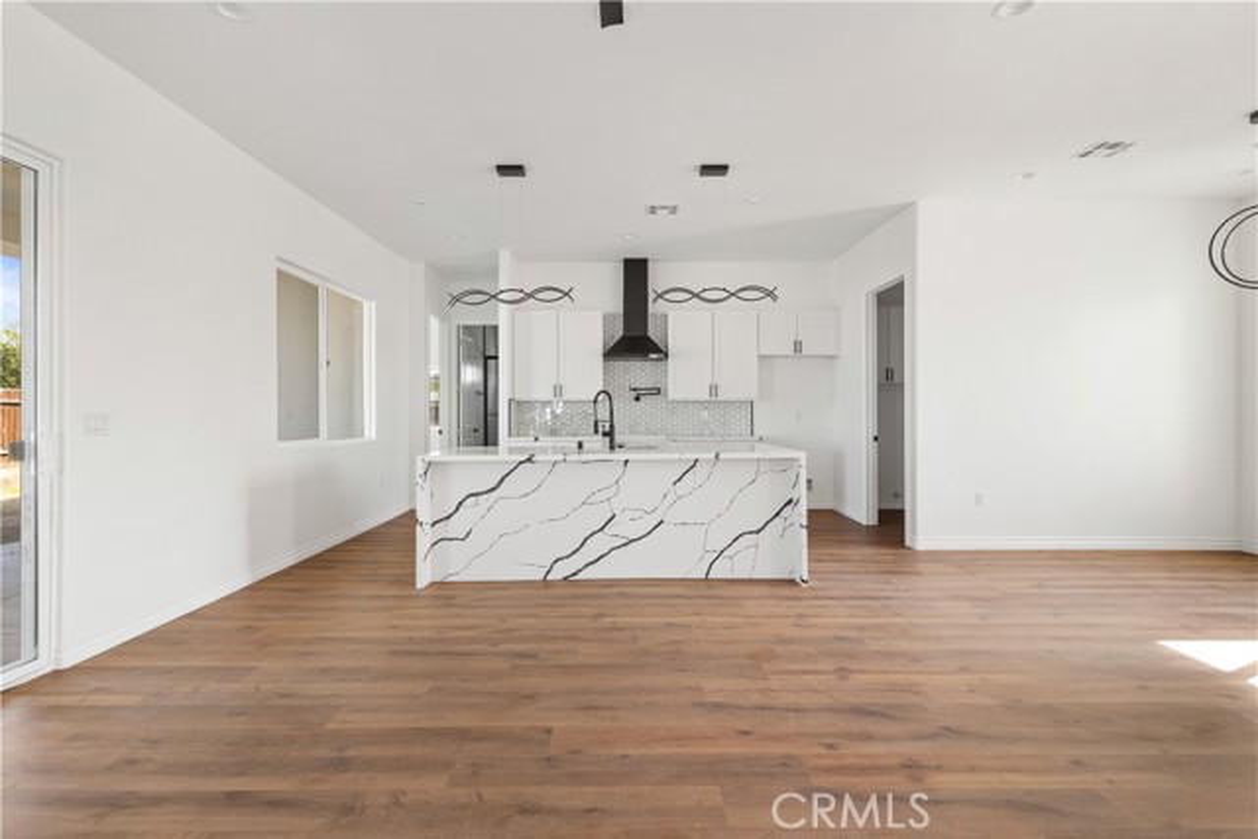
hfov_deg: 93.3
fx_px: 594
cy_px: 420
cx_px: 629
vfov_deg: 70.5
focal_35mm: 17
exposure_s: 1/15
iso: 400
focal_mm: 17
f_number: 5.6
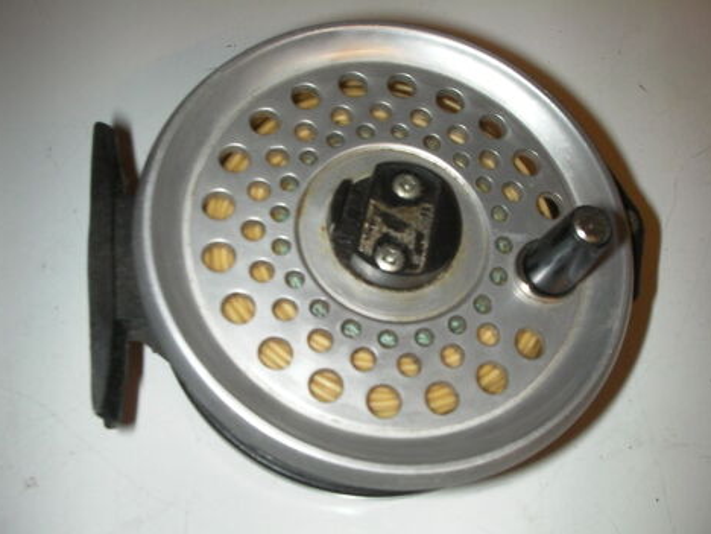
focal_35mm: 39
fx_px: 801
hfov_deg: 47.9
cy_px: 262
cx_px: 356
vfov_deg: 36.8
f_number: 5.6
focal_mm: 6.3
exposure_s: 1/30
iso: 200
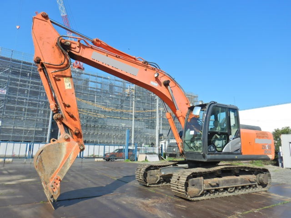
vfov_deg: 56.8
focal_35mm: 24
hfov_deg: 71.6
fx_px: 202
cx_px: 146
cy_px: 109
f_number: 4.1
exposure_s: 1/800
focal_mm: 4.3
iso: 125
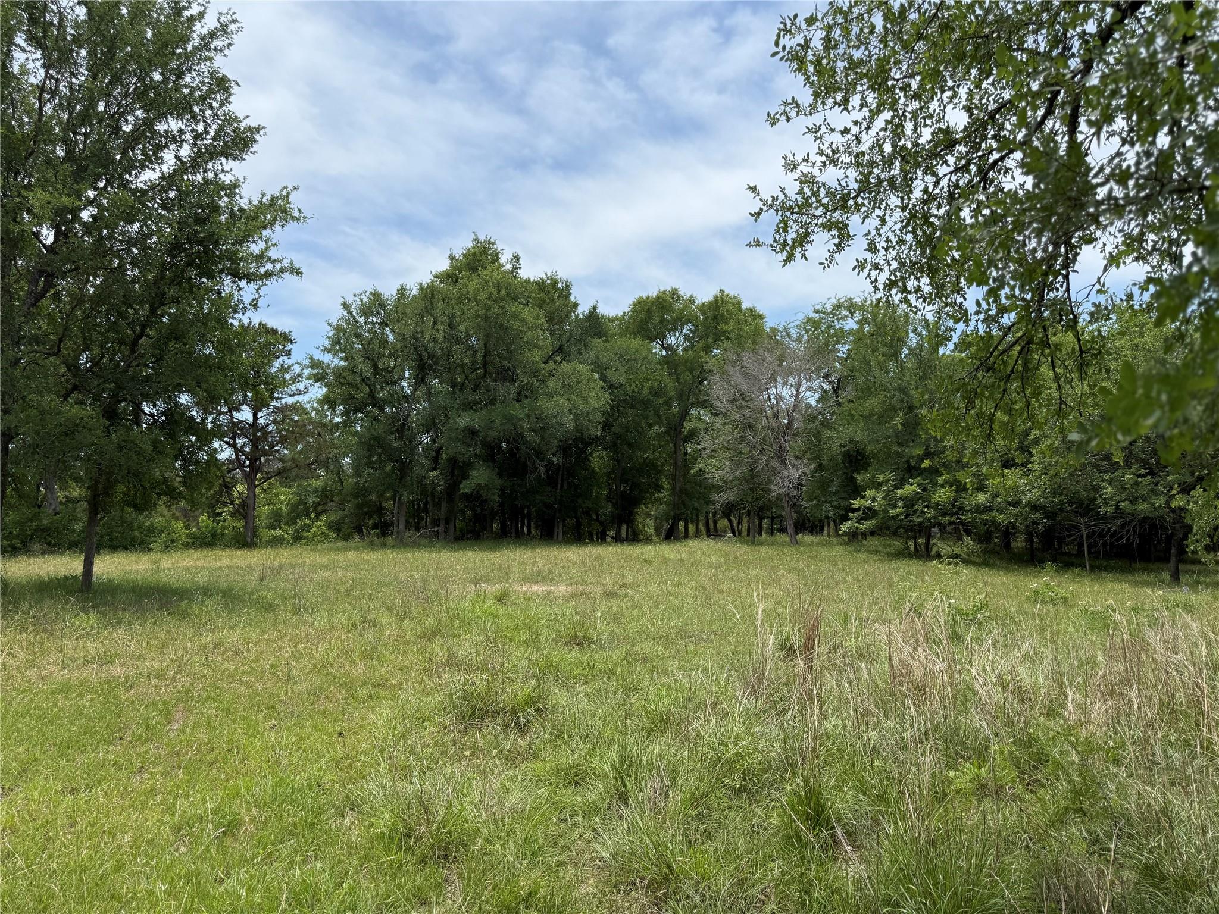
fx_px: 845
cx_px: 610
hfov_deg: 71.6
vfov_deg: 56.8
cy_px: 457
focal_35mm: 24
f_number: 1.78
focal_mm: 6.76
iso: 80
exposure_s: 1/4167
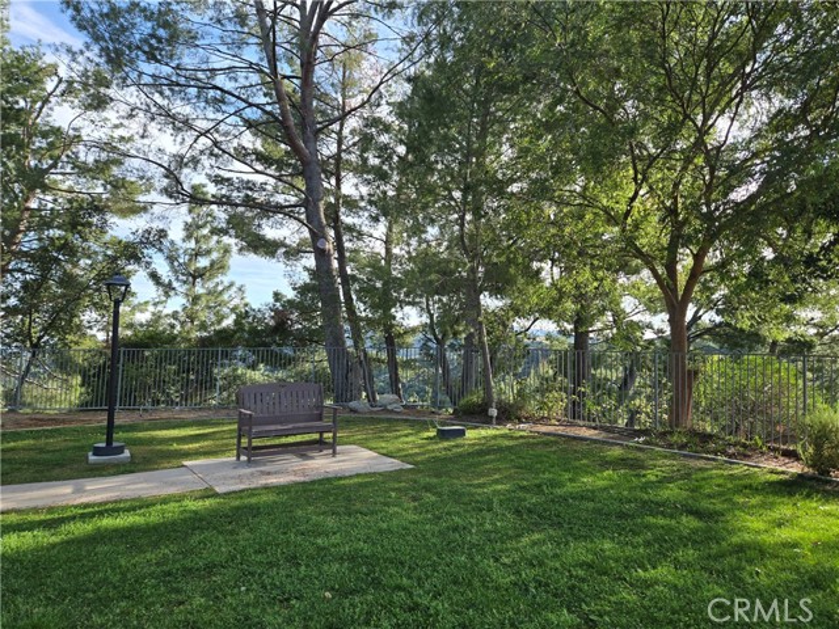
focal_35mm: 23
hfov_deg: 73.9
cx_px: 420
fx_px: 557
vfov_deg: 58.9
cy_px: 314
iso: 80
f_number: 1.8
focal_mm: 5.4
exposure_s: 1/1894
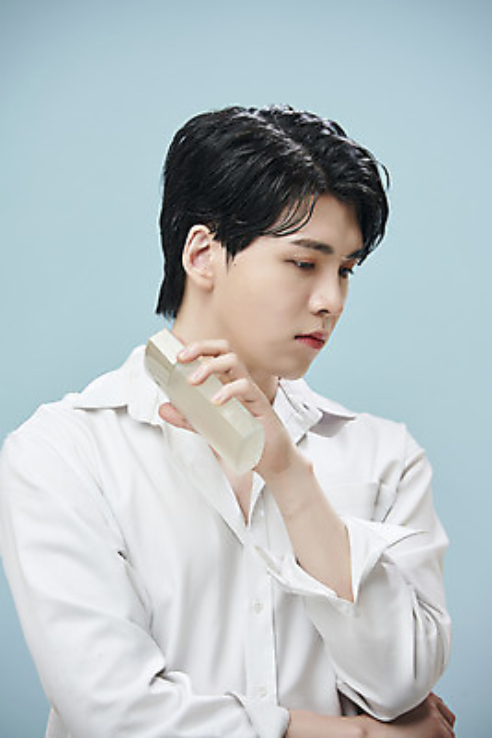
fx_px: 3482
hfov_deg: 8.1
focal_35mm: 170
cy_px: 369
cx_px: 246
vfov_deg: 12.1
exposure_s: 1/125
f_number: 5.6
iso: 50
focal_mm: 170
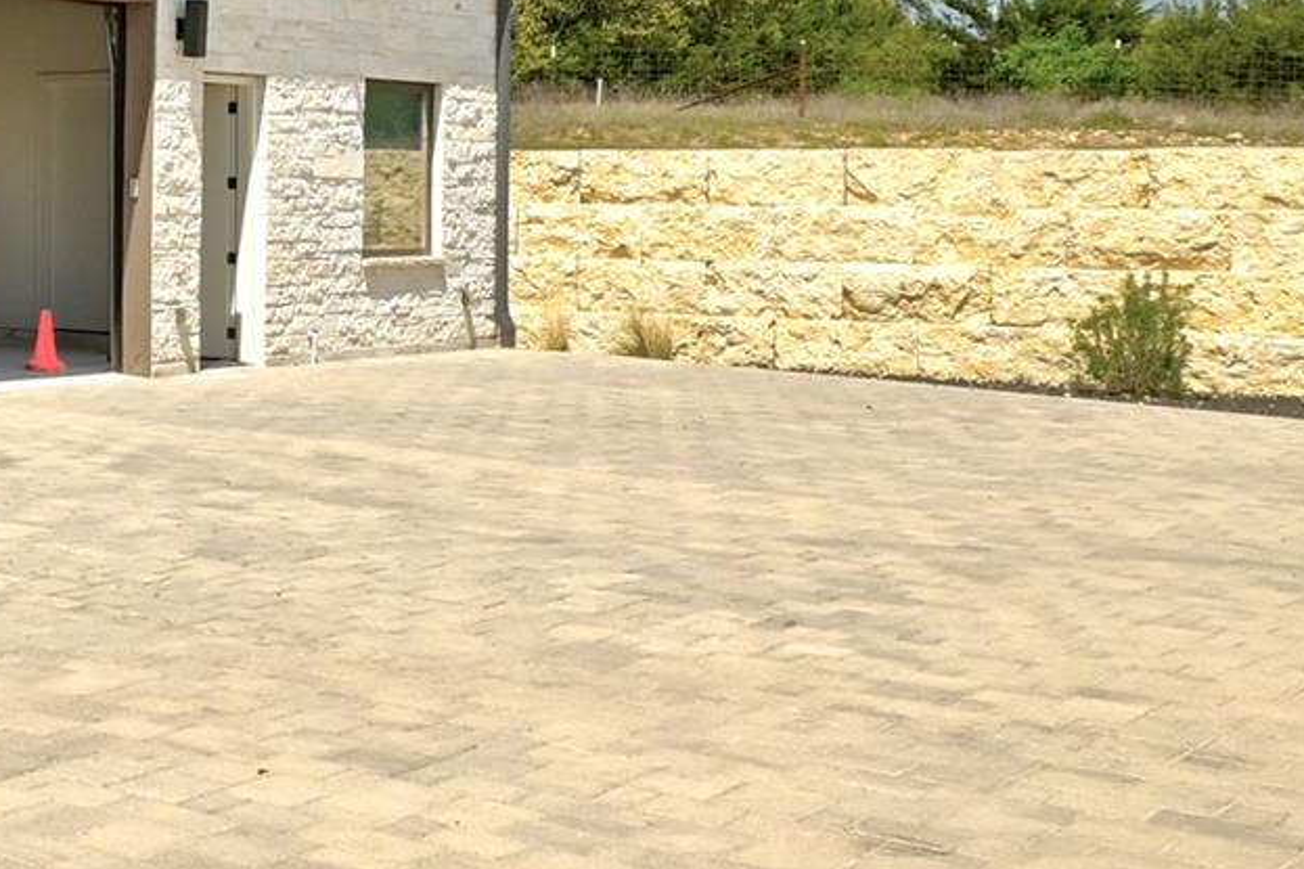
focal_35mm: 46
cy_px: 106
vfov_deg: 28.2
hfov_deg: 26.5
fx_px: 1666
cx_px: -764
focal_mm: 14
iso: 400
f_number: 10
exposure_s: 1/500
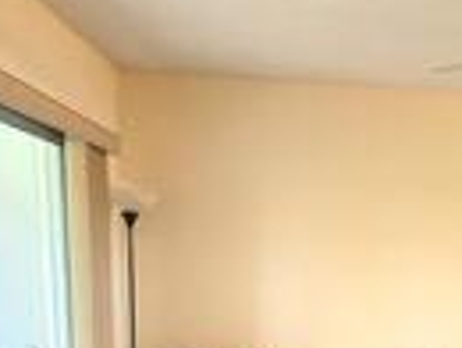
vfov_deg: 31.5
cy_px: 394
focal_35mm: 40
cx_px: 338
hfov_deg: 45.4
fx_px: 535
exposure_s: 1/60.2
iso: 125
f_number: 2.2
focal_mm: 2.2
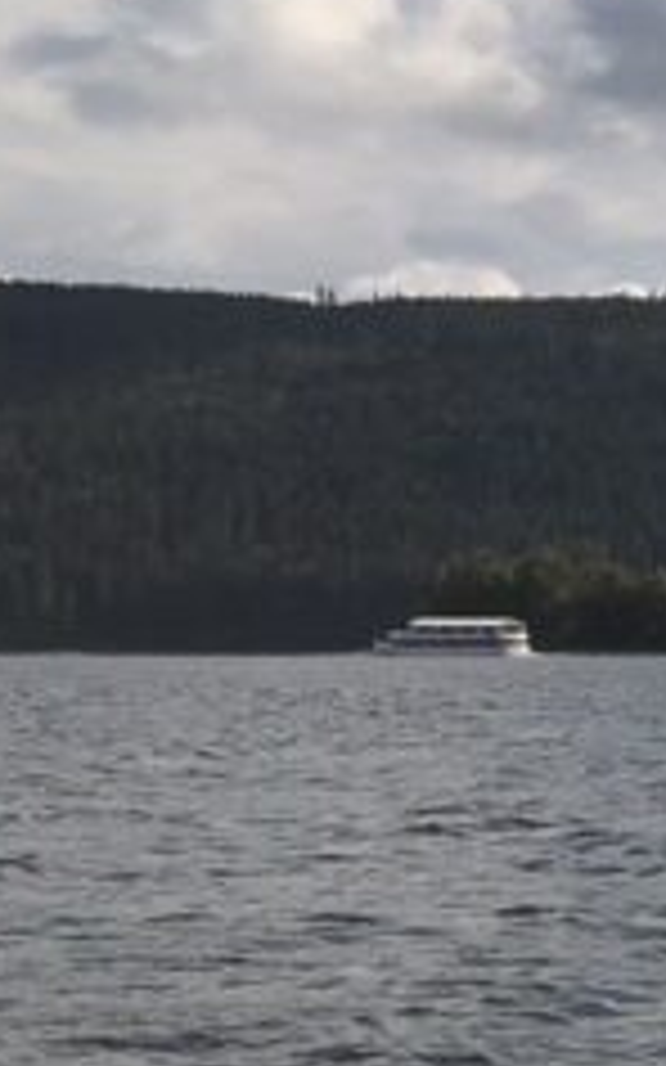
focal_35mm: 100
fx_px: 2906
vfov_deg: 20.7
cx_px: 1773
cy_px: 778
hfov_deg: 10.5
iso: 25
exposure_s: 1/6024
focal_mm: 3.99
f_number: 1.8
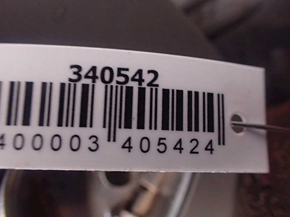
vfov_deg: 46.8
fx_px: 251
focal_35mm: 30
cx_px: 145
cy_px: 108
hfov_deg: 60.0
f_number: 2.3
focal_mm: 5.5
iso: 800
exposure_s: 1/40
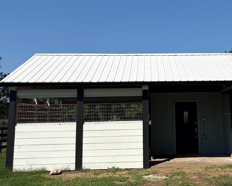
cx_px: 166
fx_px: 302
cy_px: 72
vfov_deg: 34.0
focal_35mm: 44
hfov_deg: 41.1
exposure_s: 1/7813
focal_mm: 5.96
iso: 50
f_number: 1.6
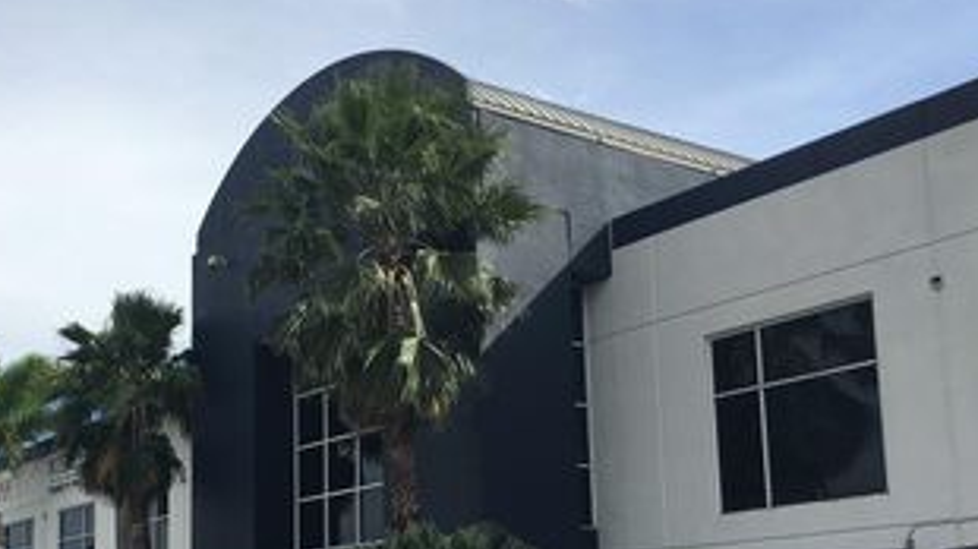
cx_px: 240
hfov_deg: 39.5
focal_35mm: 51
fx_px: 1322
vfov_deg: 23.0
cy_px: 469
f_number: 2.2
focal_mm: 4.15
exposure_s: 1/1923
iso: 25
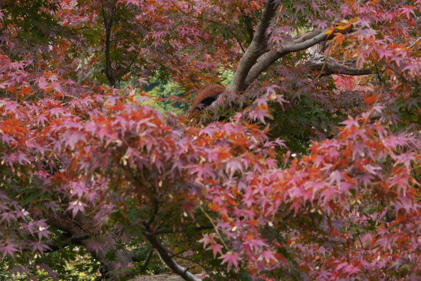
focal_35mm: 129
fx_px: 1509
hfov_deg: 15.9
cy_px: 91
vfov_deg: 10.6
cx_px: 206
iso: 100
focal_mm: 46
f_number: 5.6
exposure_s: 1/80
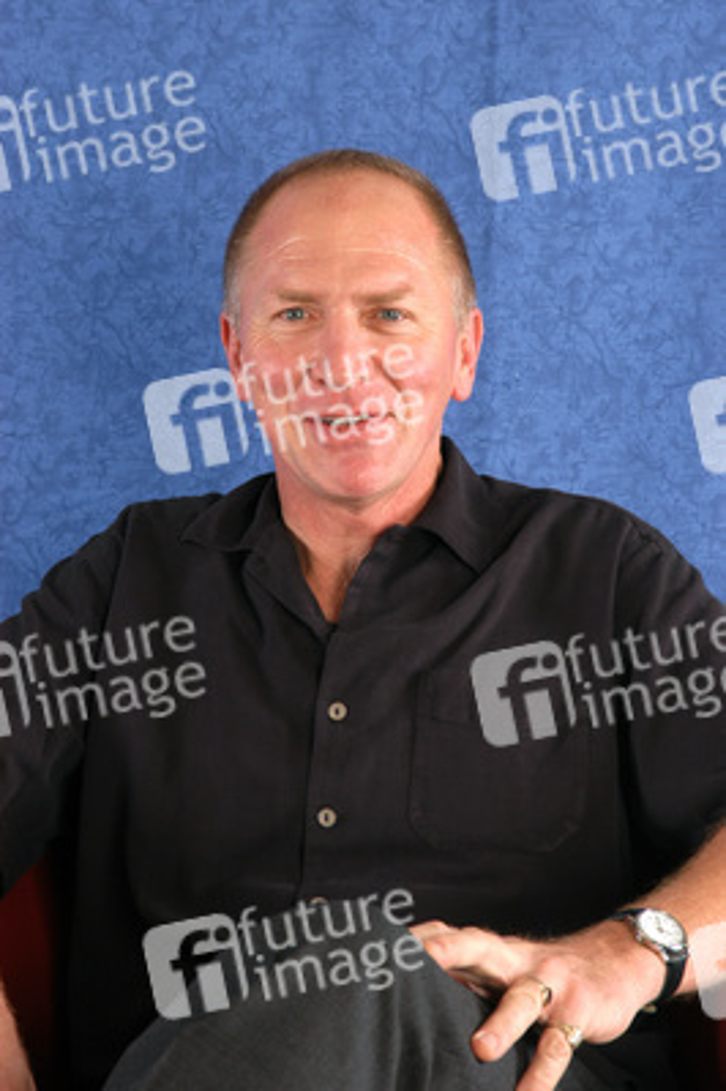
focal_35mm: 128
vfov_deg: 16.1
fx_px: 3863
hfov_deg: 10.7
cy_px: 546
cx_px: 363
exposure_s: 1/100
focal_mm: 85
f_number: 7.1
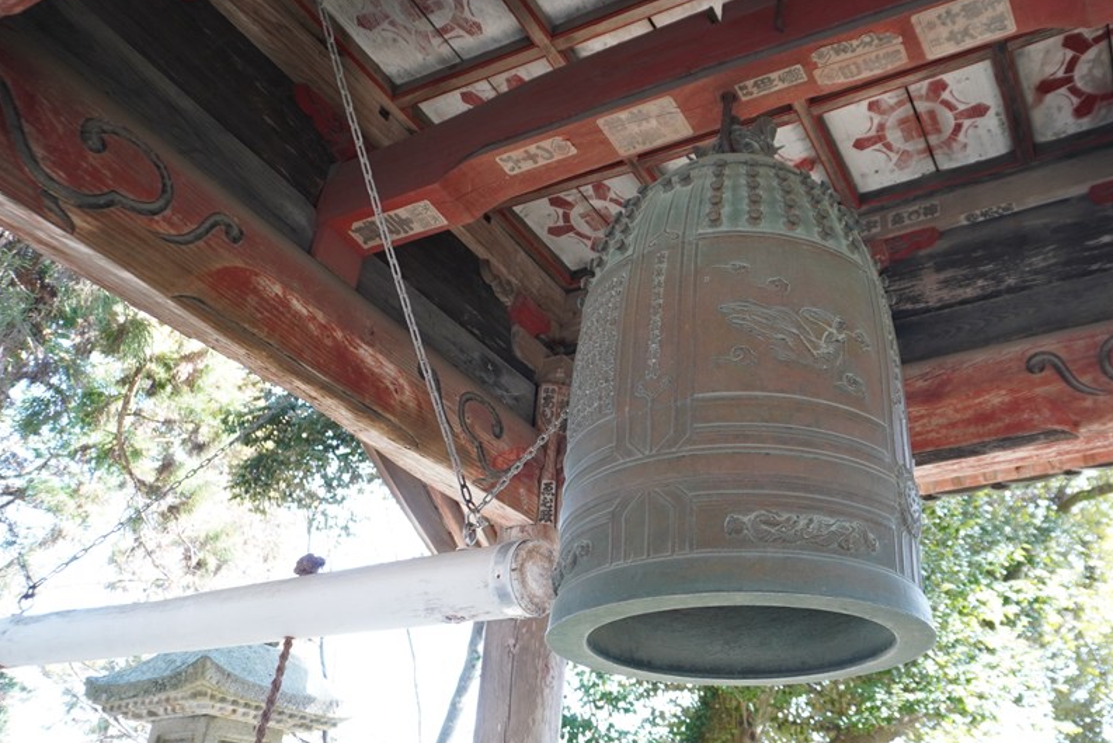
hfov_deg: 59.3
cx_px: 712
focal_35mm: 31
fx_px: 959
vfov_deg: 42.3
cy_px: 373
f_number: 4
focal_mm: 16
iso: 400
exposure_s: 1/60
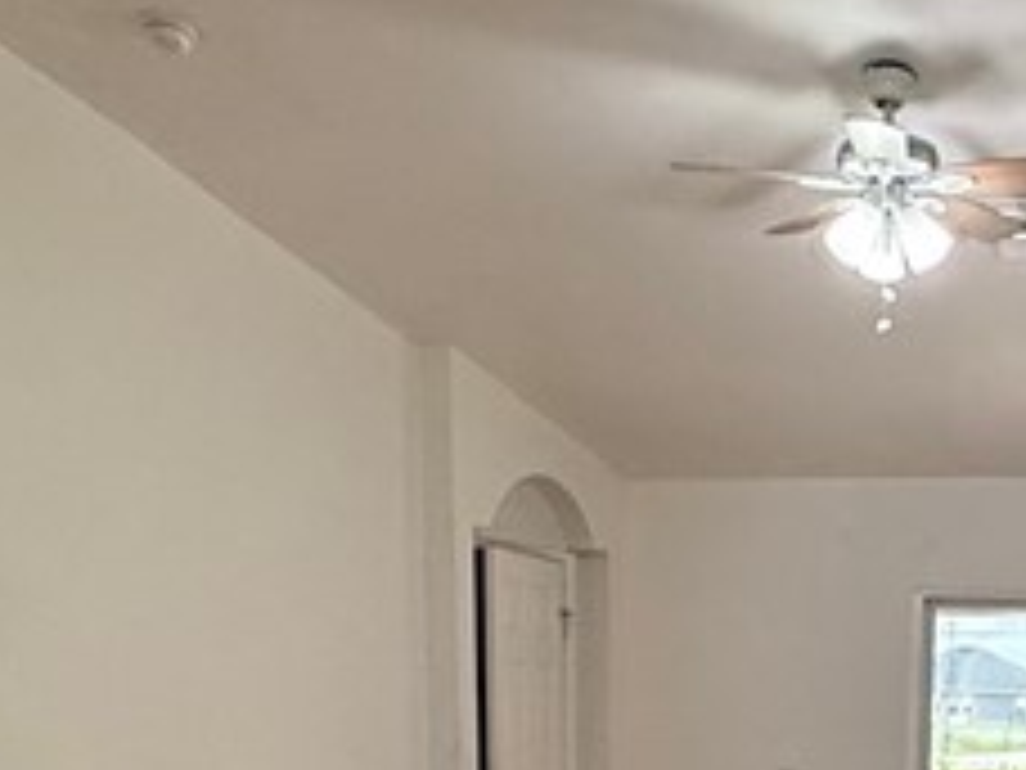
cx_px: 922
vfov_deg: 20.7
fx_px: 1867
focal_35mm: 63
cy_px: 1067
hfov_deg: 29.5
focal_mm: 2.22
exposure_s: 1/120
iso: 320
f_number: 2.2
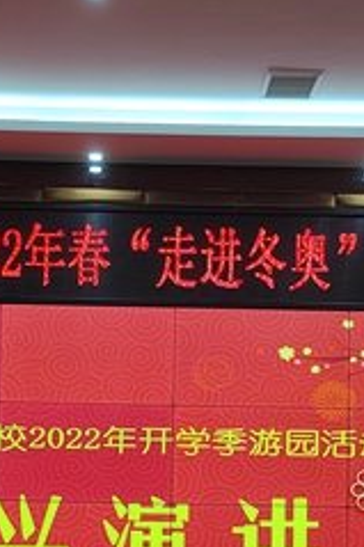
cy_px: 526
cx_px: 112
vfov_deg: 29.7
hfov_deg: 21.1
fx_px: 972
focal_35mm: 64
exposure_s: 1/100
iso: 375
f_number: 1.9
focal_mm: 5.52
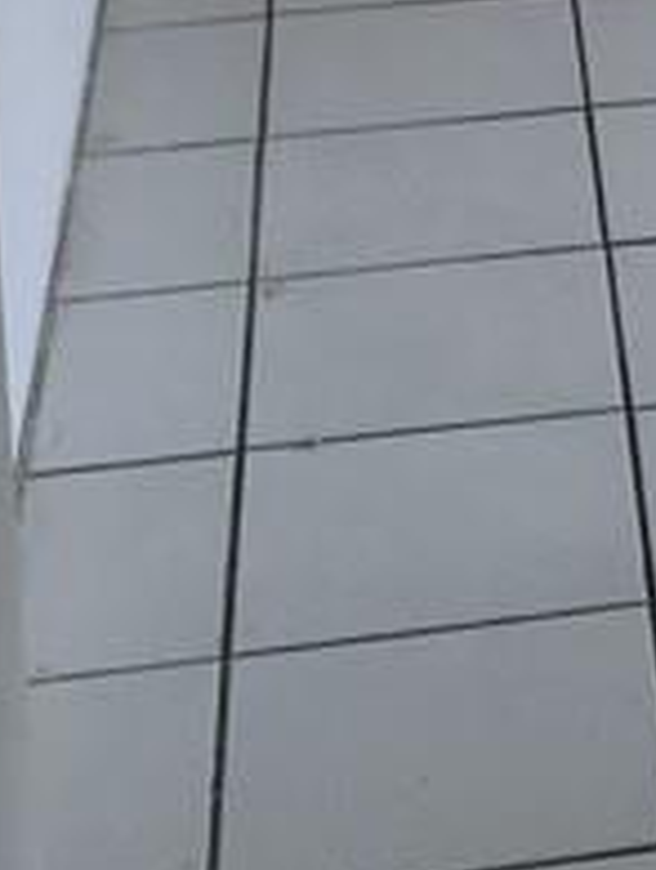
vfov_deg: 11.8
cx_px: 1285
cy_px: -758
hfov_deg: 9.2
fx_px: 3828
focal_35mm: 152
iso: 25
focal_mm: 4.15
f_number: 2.2
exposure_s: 1/120
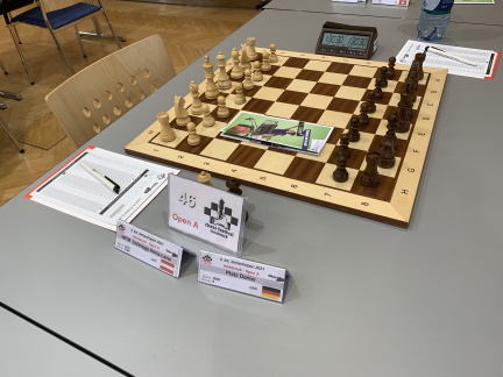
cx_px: 252
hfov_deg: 67.3
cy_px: 188
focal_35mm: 26
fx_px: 378
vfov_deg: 53.1
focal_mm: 4.25
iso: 32
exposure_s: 1/100
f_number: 1.8
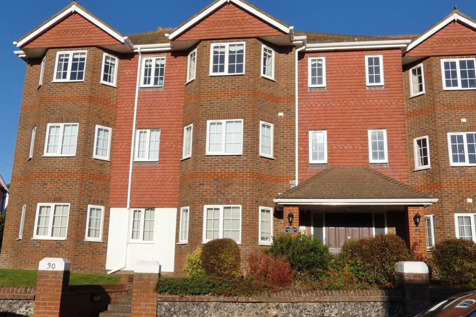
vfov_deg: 49.3
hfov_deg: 69.4
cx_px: 233
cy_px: 132
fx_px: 344
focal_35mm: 26
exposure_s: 1/1000
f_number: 4.5
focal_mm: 4.3
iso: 80
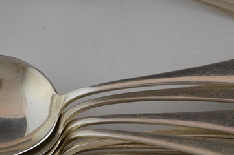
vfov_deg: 10.7
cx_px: 111
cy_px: 119
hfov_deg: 16.1
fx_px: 825
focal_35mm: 127
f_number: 5.3
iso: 400
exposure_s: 1/60
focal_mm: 46
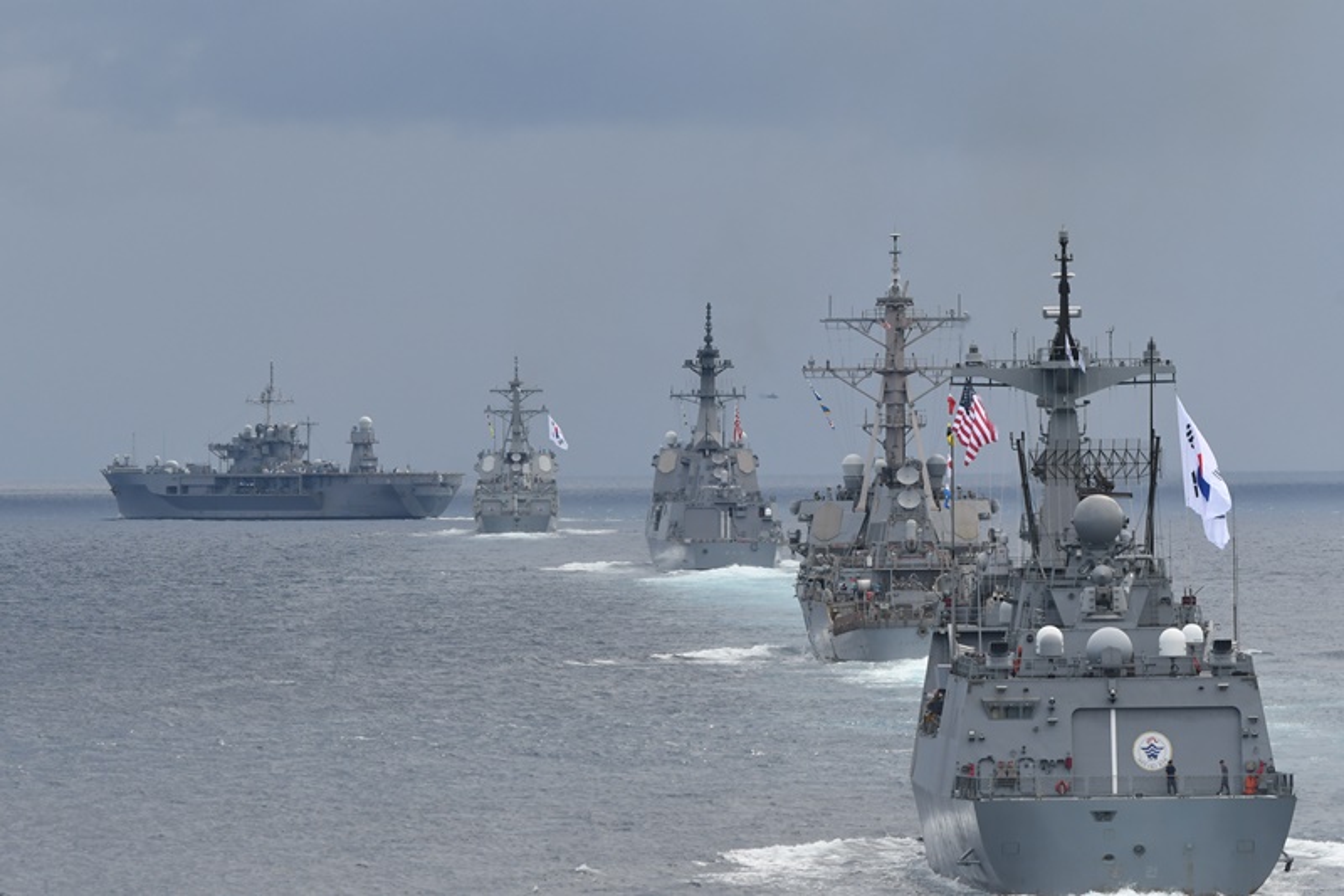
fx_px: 15116
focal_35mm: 405
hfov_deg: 5.1
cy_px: 448
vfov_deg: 3.4
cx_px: 672
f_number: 8
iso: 800
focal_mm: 270
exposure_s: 1/2000
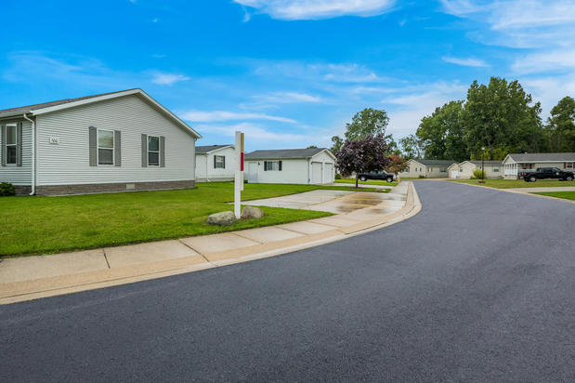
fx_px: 295
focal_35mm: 18
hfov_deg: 88.5
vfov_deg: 65.9
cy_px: 192
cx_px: 288
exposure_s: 1/160
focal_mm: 18.5
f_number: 8
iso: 320
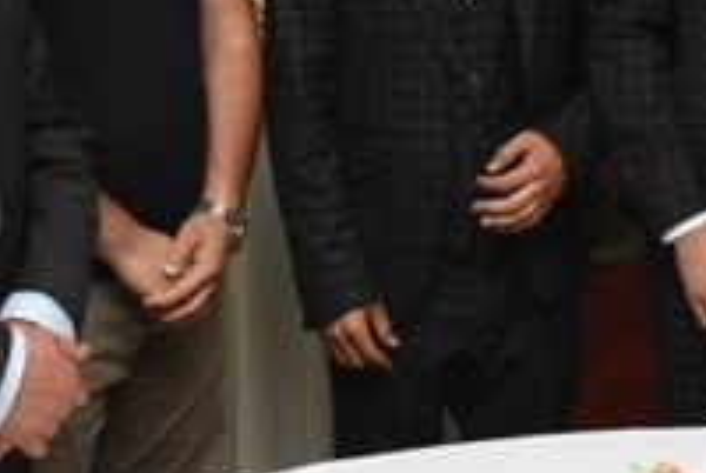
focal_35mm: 108
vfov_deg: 12.4
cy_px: -85
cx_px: 741
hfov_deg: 18.3
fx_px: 2121
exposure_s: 1/60
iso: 2500
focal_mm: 24
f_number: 9
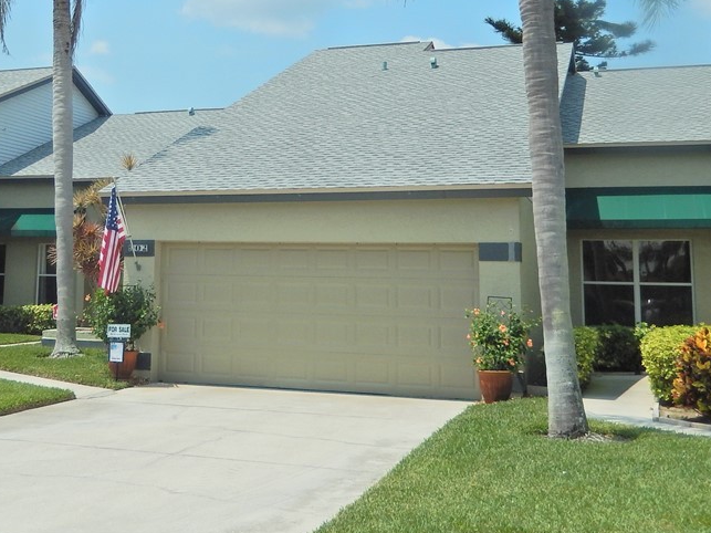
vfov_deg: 28.0
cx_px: 215
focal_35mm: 51
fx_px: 1047
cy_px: 115
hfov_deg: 36.9
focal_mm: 5.7
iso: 125
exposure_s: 1/640
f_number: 7.6
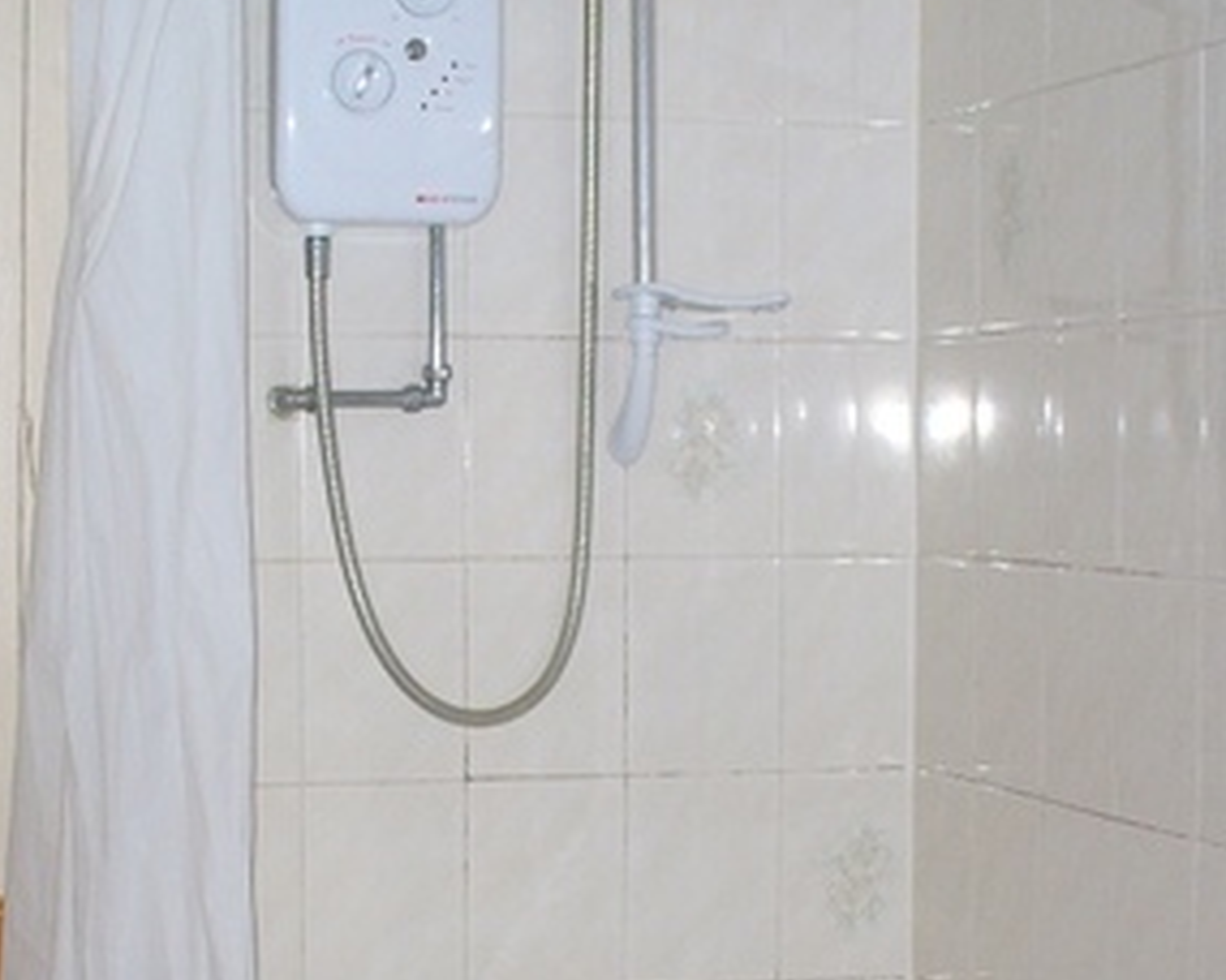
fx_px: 2939
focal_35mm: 81
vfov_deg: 18.7
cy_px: 851
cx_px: 546
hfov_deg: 23.6
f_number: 2.8
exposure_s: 1/30
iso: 100
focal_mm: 6.1
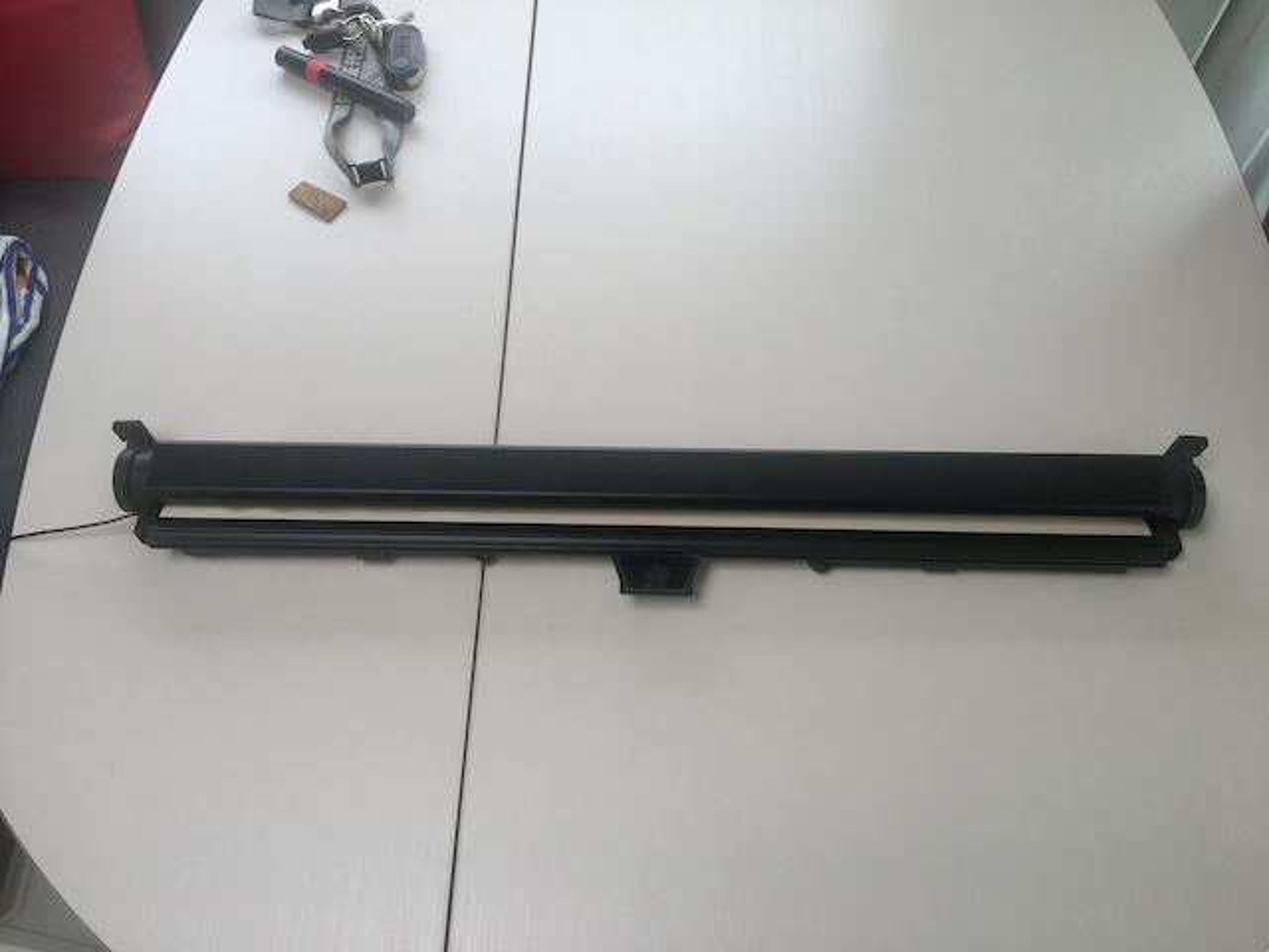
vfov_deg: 48.2
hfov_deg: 61.7
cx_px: 634
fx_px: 1063
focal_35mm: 29
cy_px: 476
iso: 25
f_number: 2.2
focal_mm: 4.15
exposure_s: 1/127
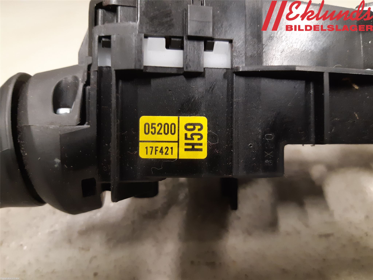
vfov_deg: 53.1
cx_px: 186
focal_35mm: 26
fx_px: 280
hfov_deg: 67.3
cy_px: 140
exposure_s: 1/25
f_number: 1.7
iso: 250
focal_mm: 3.93
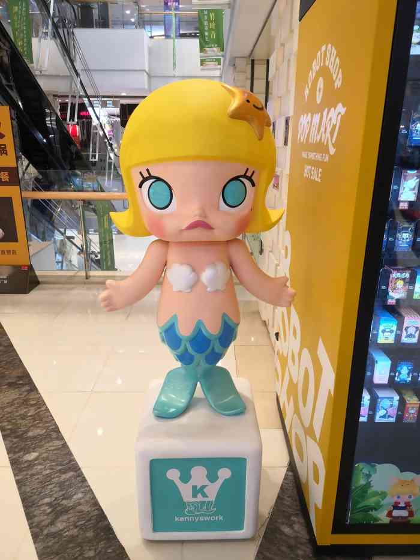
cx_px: 210
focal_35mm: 26
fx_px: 421
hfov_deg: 53.1
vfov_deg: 67.3
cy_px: 280
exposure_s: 1/100
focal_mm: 4.75
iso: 400
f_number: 1.8
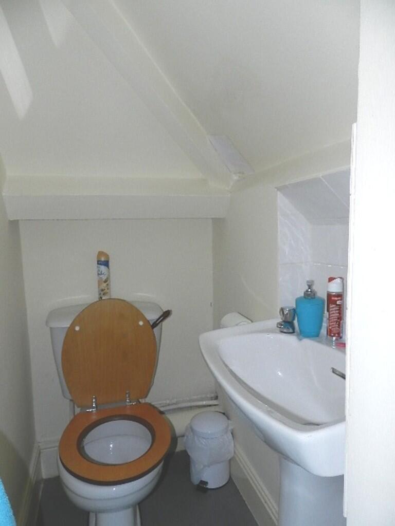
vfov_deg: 73.9
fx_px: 350
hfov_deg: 58.9
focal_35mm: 23
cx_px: 198
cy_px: 263
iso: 200
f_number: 3.4
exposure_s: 1/640
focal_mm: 4
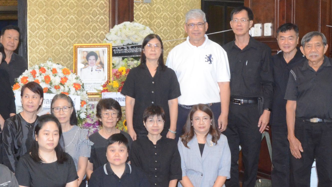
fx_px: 467
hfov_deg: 38.9
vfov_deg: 22.6
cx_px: 120
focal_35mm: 53
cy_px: 97
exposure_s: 1/60
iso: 3200
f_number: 10
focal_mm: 18
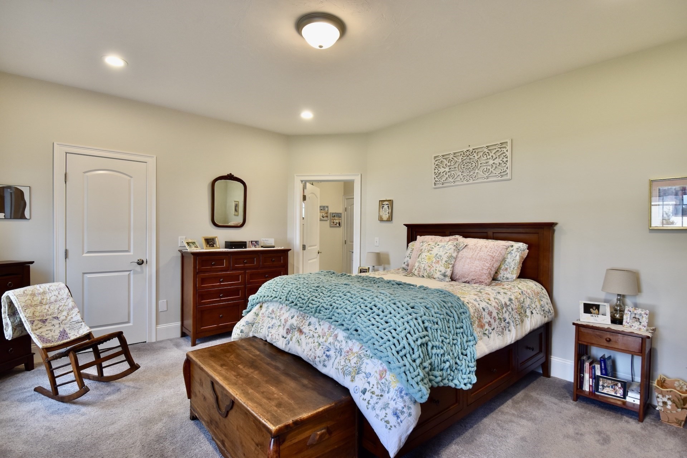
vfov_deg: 72.1
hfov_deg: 95.0
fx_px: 315
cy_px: 229
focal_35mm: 16
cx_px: 344
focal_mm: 11
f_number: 6.3
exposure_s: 1/25
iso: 320
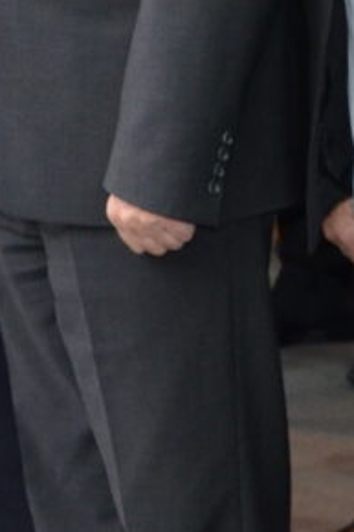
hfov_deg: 4.9
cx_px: 299
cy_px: -295
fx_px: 4149
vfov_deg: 7.2
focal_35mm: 281
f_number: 4.2
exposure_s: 1/60
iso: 800
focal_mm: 34
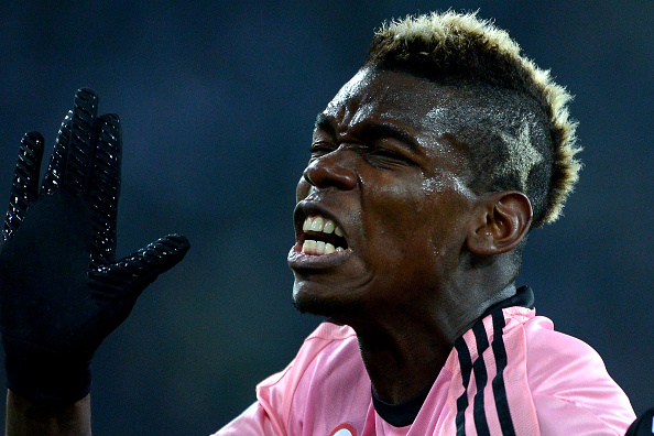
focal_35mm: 400
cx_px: 327
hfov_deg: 5.2
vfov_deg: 3.4
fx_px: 7266
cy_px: 218
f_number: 3.5
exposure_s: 1/2000
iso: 2500
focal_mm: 400
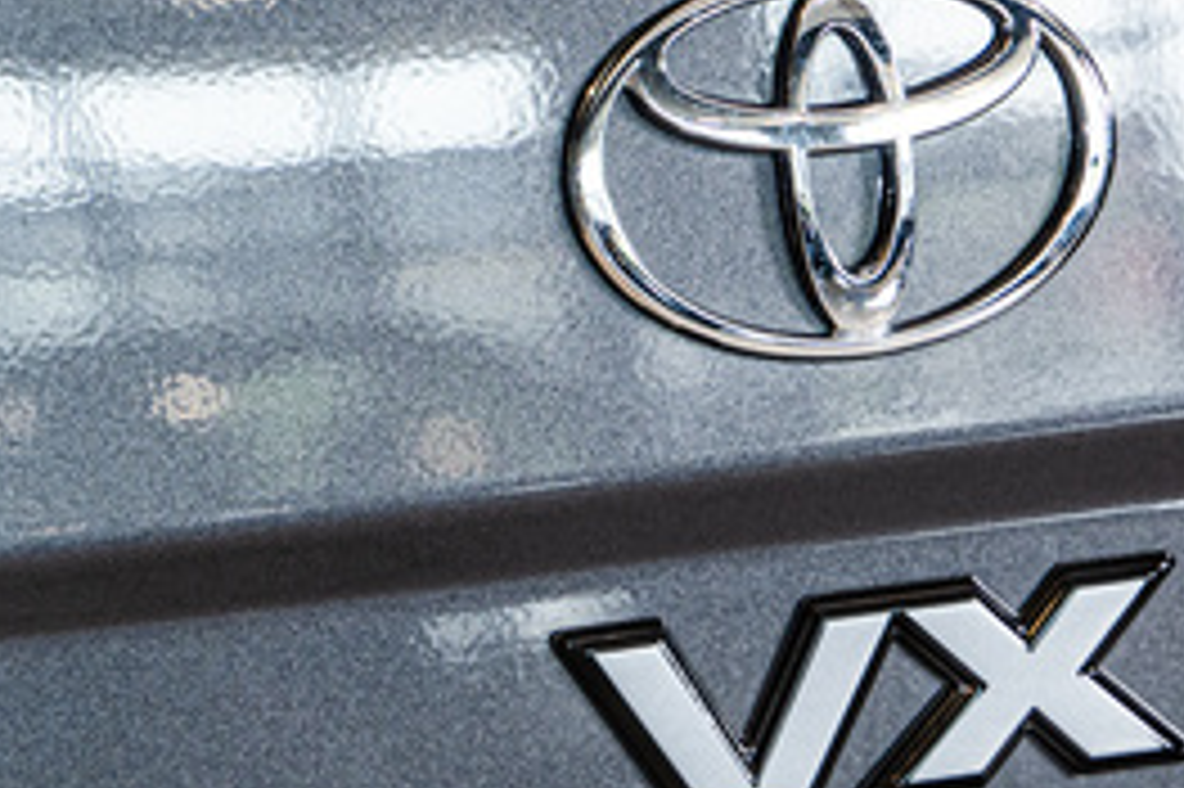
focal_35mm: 249
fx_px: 8184
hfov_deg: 8.2
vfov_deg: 5.4
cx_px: 1483
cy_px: 1486
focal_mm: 64
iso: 500
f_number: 4.5
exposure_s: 1/160
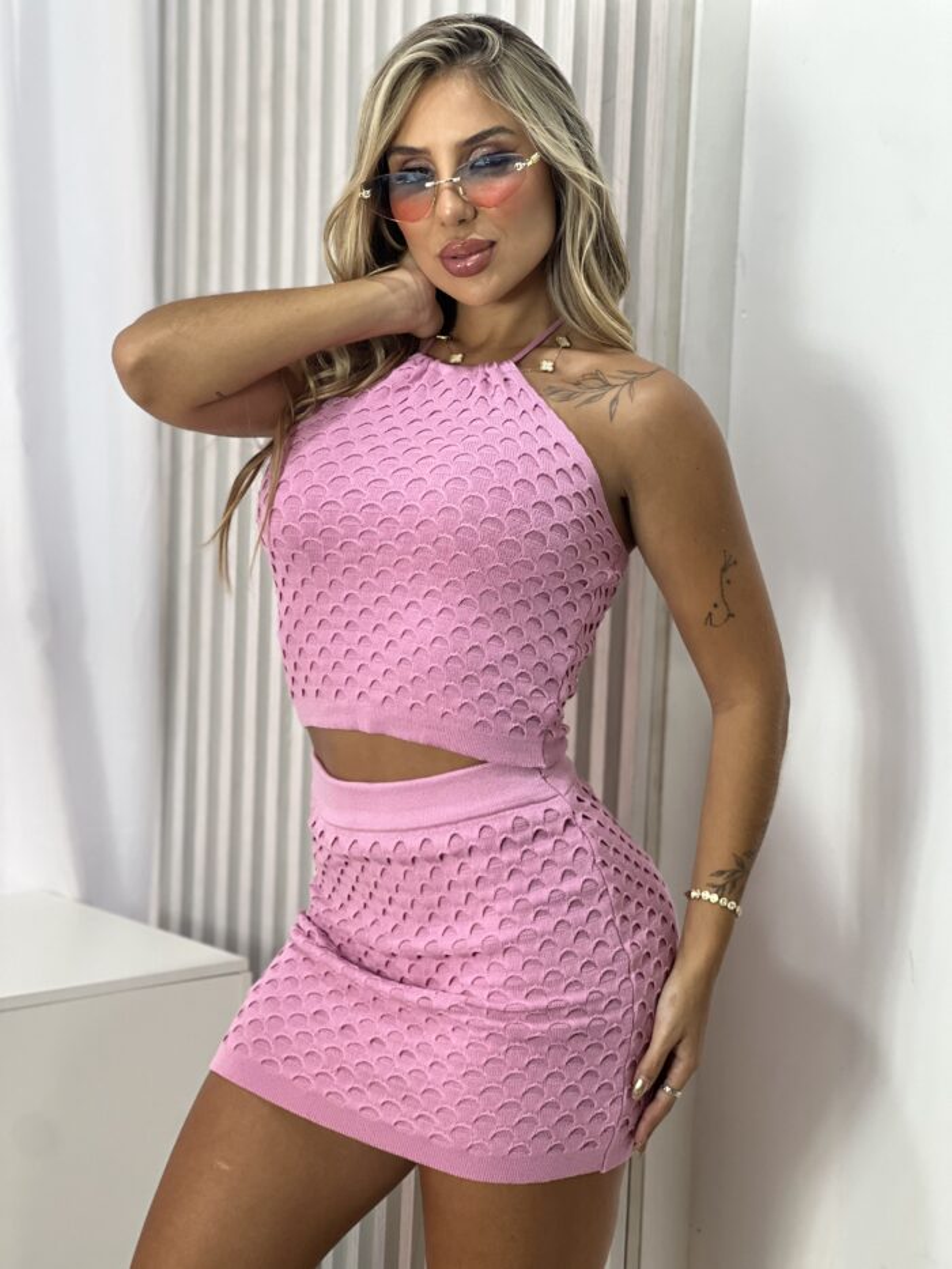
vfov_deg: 25.3
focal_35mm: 77
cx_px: 476
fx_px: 2823
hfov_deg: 19.1
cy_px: 634
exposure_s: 1/120
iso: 160
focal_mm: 9
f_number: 2.8
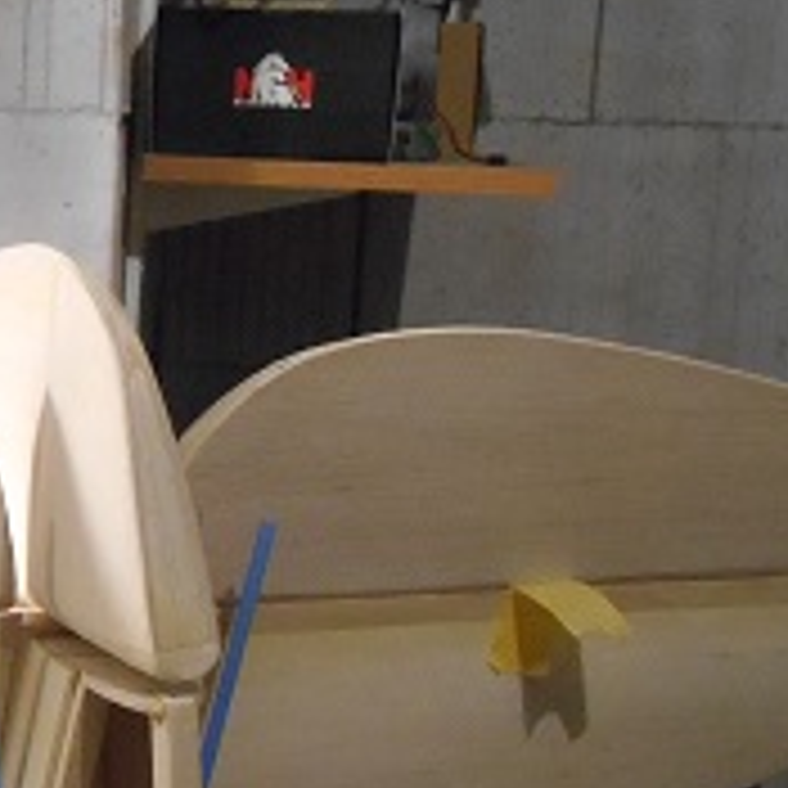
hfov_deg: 20.4
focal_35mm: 81
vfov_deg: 21.3
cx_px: -86
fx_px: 2086
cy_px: 534
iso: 800
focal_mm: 5.5
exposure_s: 1/20
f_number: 3.6
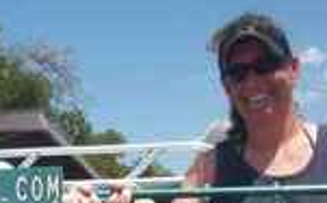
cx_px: 67
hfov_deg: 22.8
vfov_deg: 13.5
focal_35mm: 90
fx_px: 801
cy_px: 317
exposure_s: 1/160
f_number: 8.8
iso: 80
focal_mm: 5.7
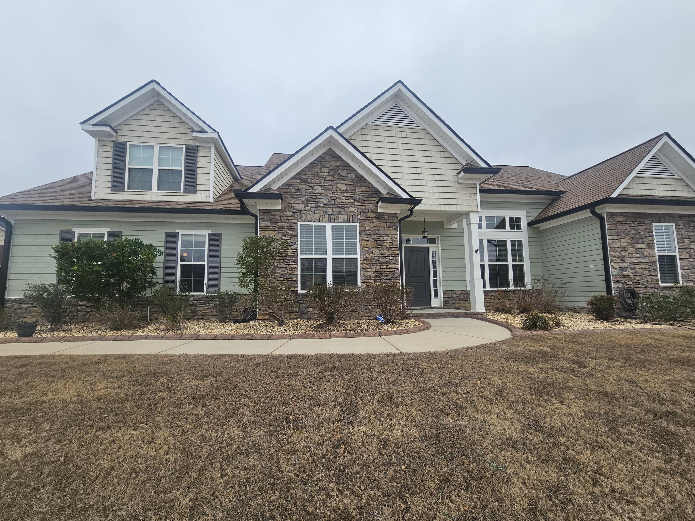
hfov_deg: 106.2
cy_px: 260
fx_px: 261
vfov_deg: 89.9
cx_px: 348
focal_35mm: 13
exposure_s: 1/1311
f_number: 2.2
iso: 50
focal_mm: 2.2
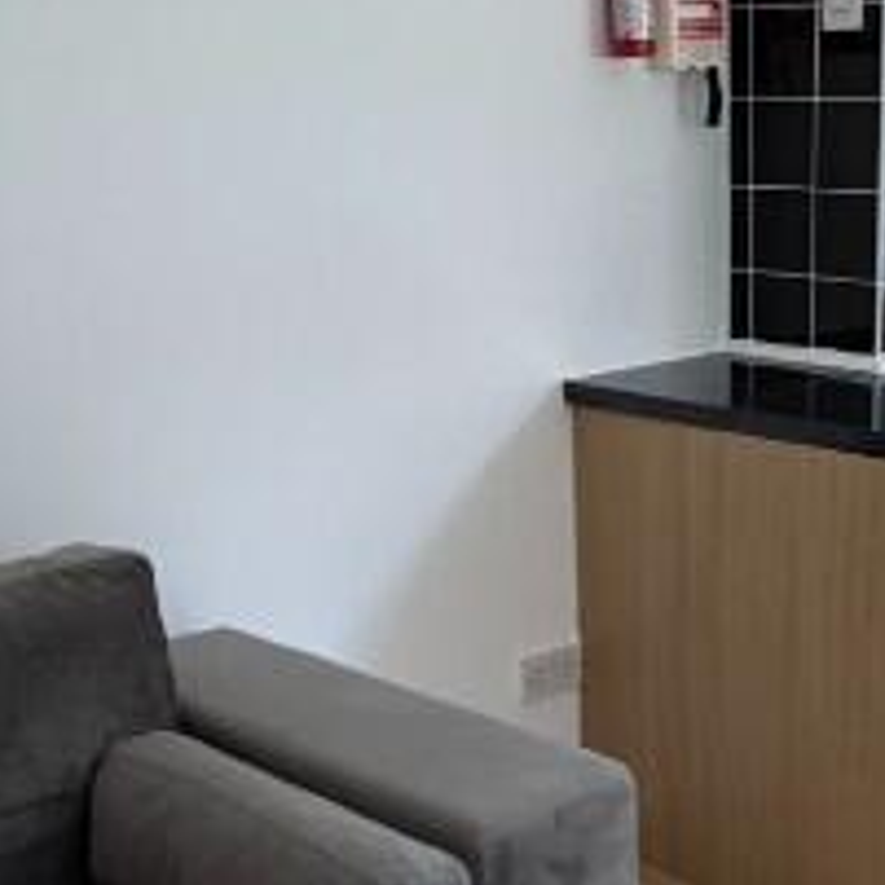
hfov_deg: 27.1
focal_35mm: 63
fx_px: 1822
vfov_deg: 26.3
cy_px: 819
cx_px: 625
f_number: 2.2
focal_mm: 2.22
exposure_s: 1/83
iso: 320
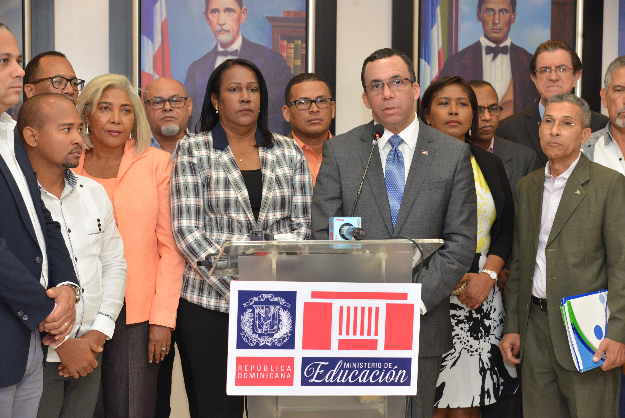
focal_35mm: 70
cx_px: 312
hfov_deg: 28.8
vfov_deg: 19.5
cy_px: 209
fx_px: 1216
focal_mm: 70
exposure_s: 1/100
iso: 2000
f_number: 5
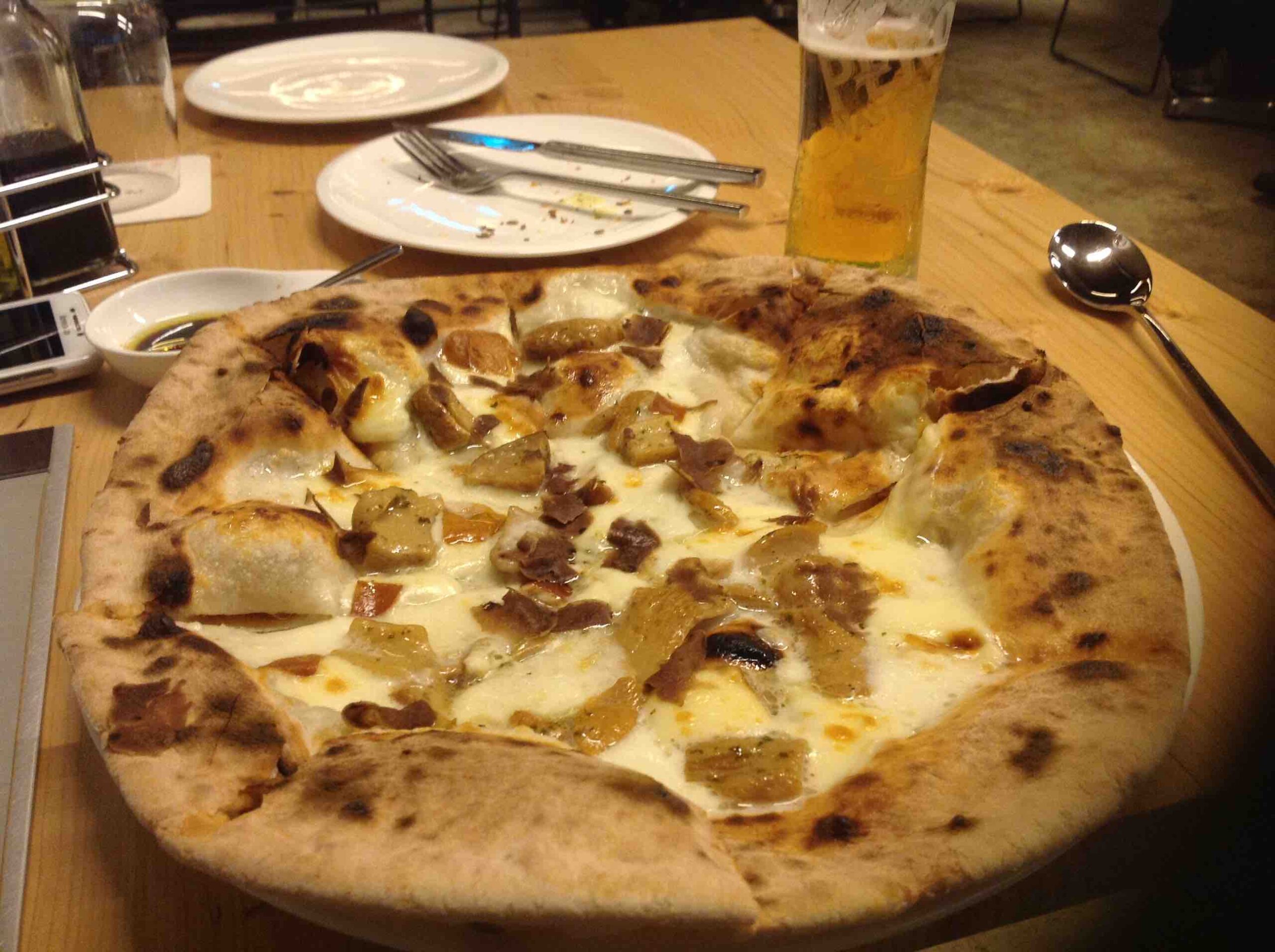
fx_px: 1287
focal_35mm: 35
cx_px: 638
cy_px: 476
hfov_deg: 52.7
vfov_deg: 40.6
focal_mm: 4.28
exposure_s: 1/15
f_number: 2.4
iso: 160
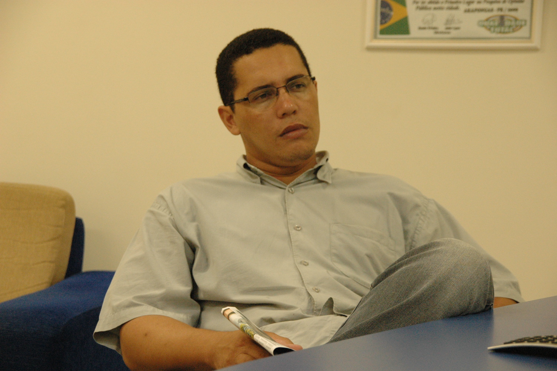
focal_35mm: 98
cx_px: 278
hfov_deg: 20.9
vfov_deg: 14.0
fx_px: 1507
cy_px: 186
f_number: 5.3
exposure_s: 1/80
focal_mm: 65
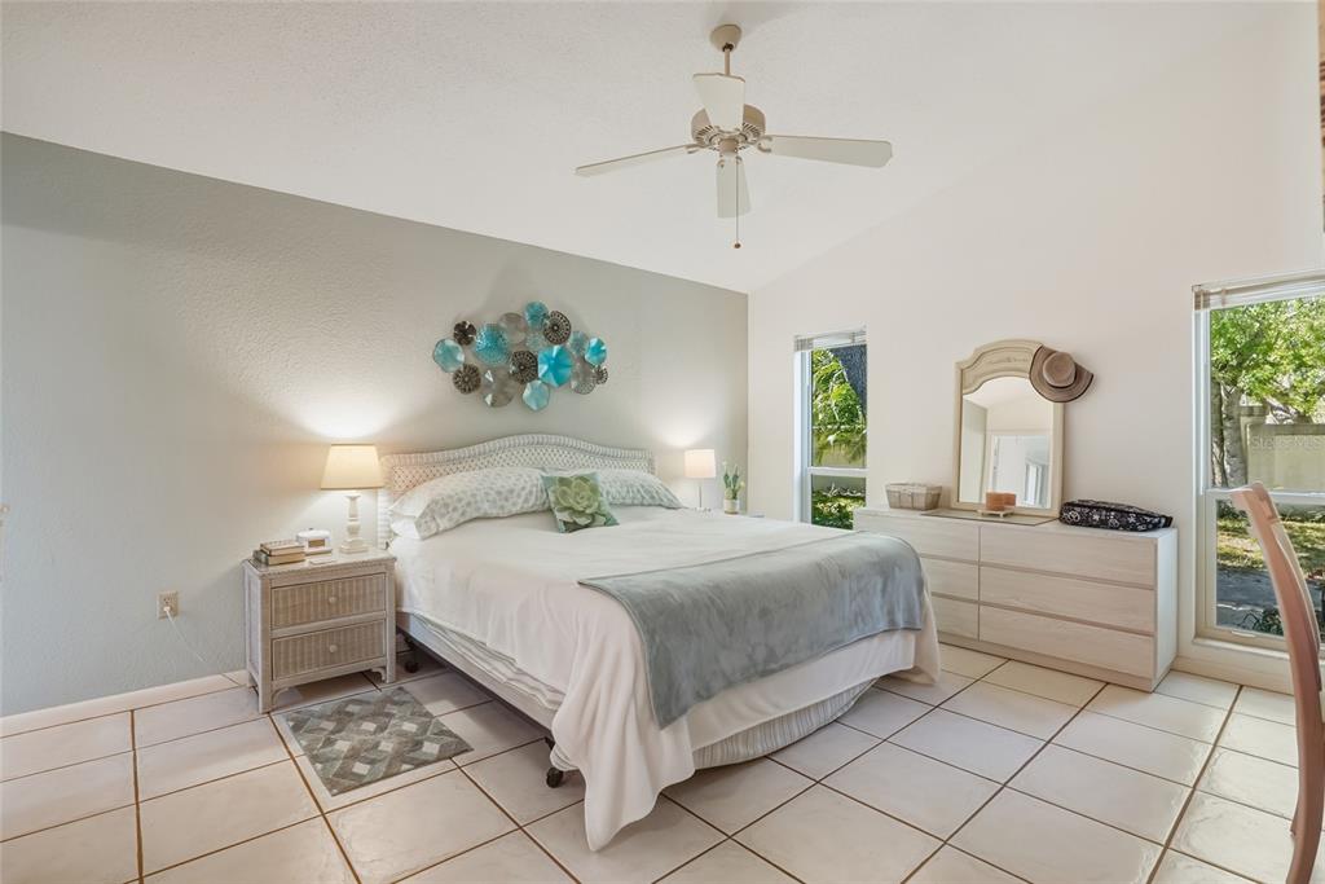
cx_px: 662
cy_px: 442
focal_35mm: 16
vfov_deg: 73.8
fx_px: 589
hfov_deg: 96.7
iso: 640
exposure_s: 1/200
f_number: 9
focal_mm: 16
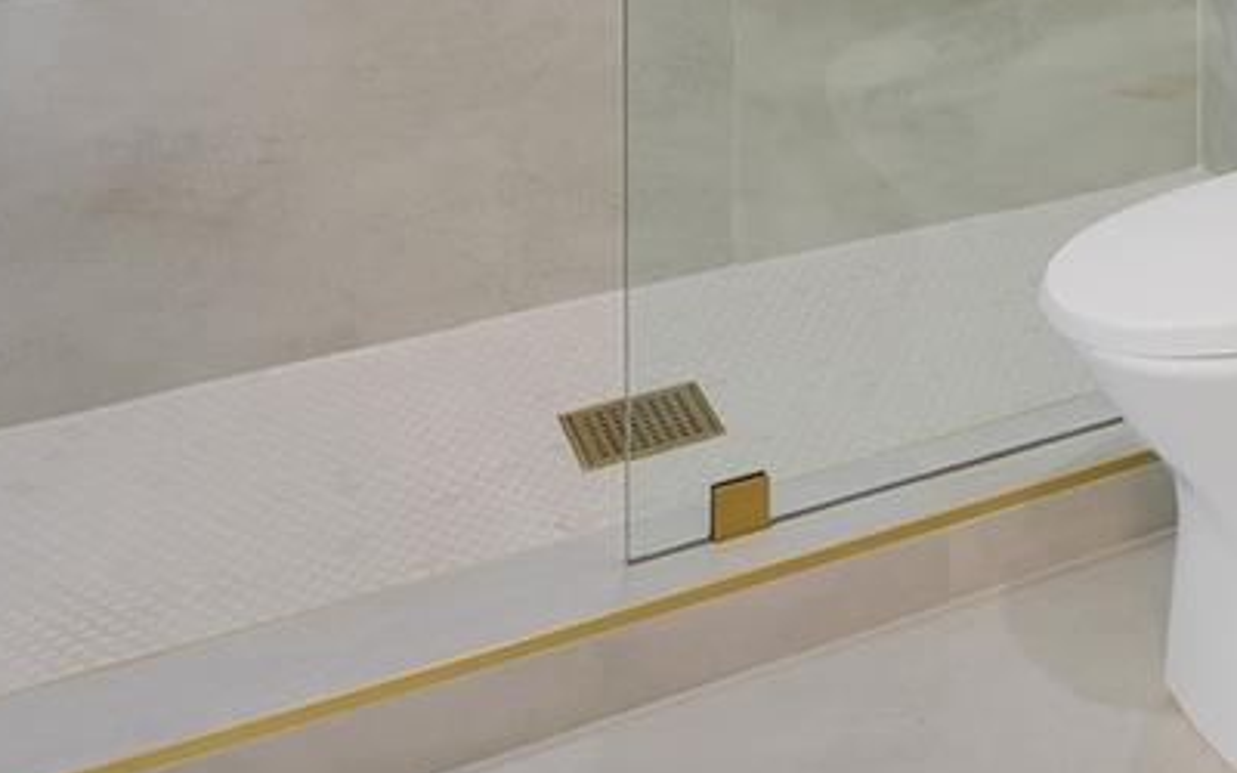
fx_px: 1922
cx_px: 1494
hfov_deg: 30.3
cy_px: -513
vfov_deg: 18.8
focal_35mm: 57
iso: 400
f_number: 8
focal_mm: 14
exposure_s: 1/10
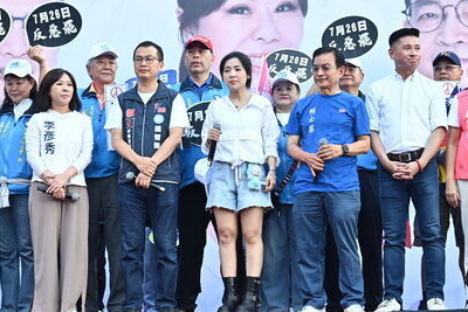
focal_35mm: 93
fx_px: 1209
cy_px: 115
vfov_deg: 14.7
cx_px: 198
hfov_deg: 21.9
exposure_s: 1/250
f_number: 6.3
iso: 1250
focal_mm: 62
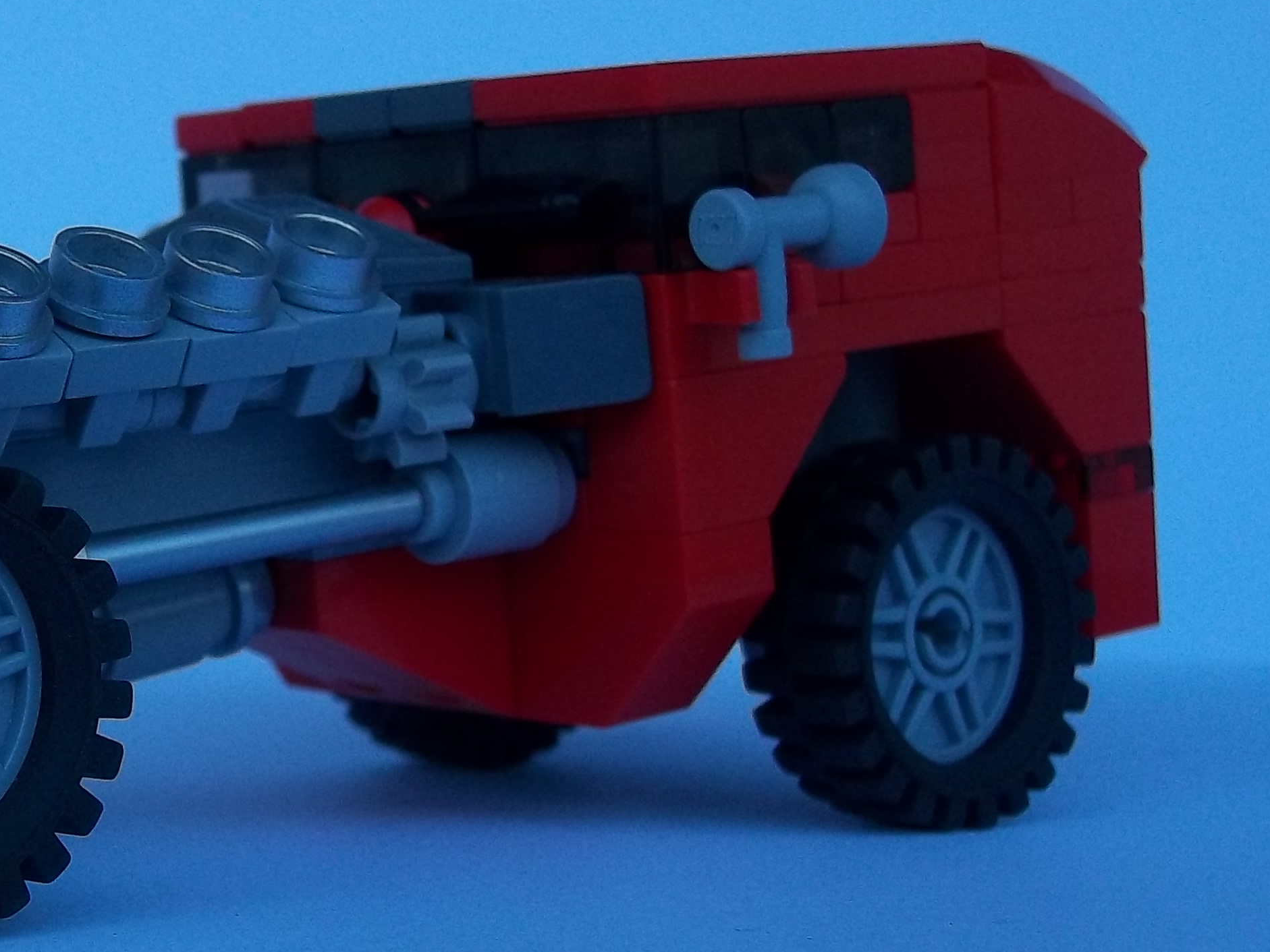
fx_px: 3119
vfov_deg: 17.4
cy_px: 457
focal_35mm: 85
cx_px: 85
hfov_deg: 22.4
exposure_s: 1/40
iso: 80
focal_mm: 7.1
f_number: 3.2
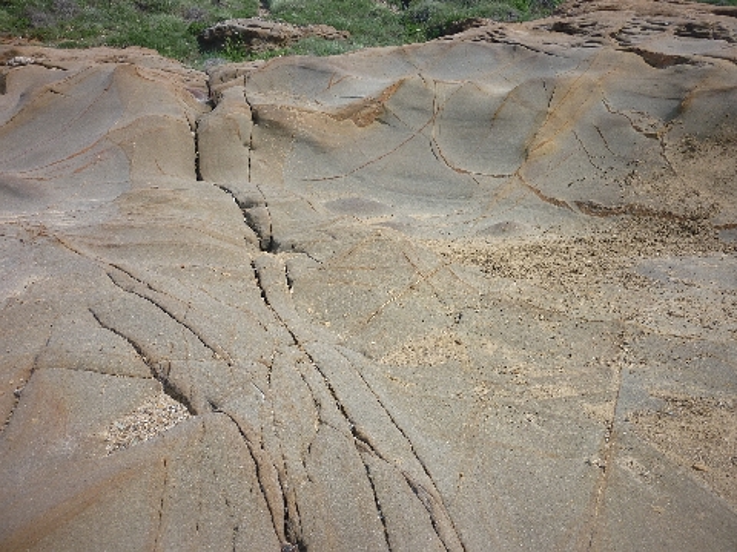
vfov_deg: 42.9
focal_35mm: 33
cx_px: 368
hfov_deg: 55.4
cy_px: 276
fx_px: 703
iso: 80
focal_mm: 5.5
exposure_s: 1/200
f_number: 8
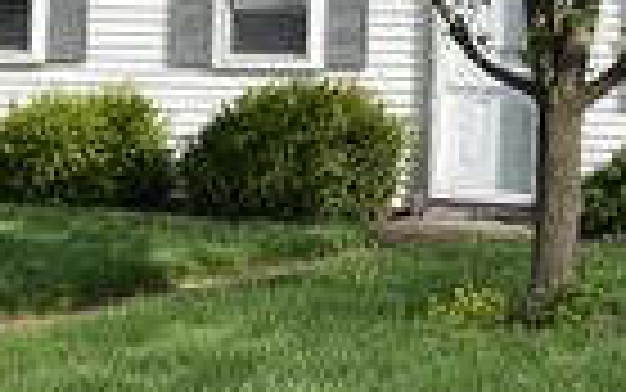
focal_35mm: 110
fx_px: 1877
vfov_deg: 11.9
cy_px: 56
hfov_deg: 18.4
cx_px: 649
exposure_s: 1/320
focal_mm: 20
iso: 200
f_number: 9
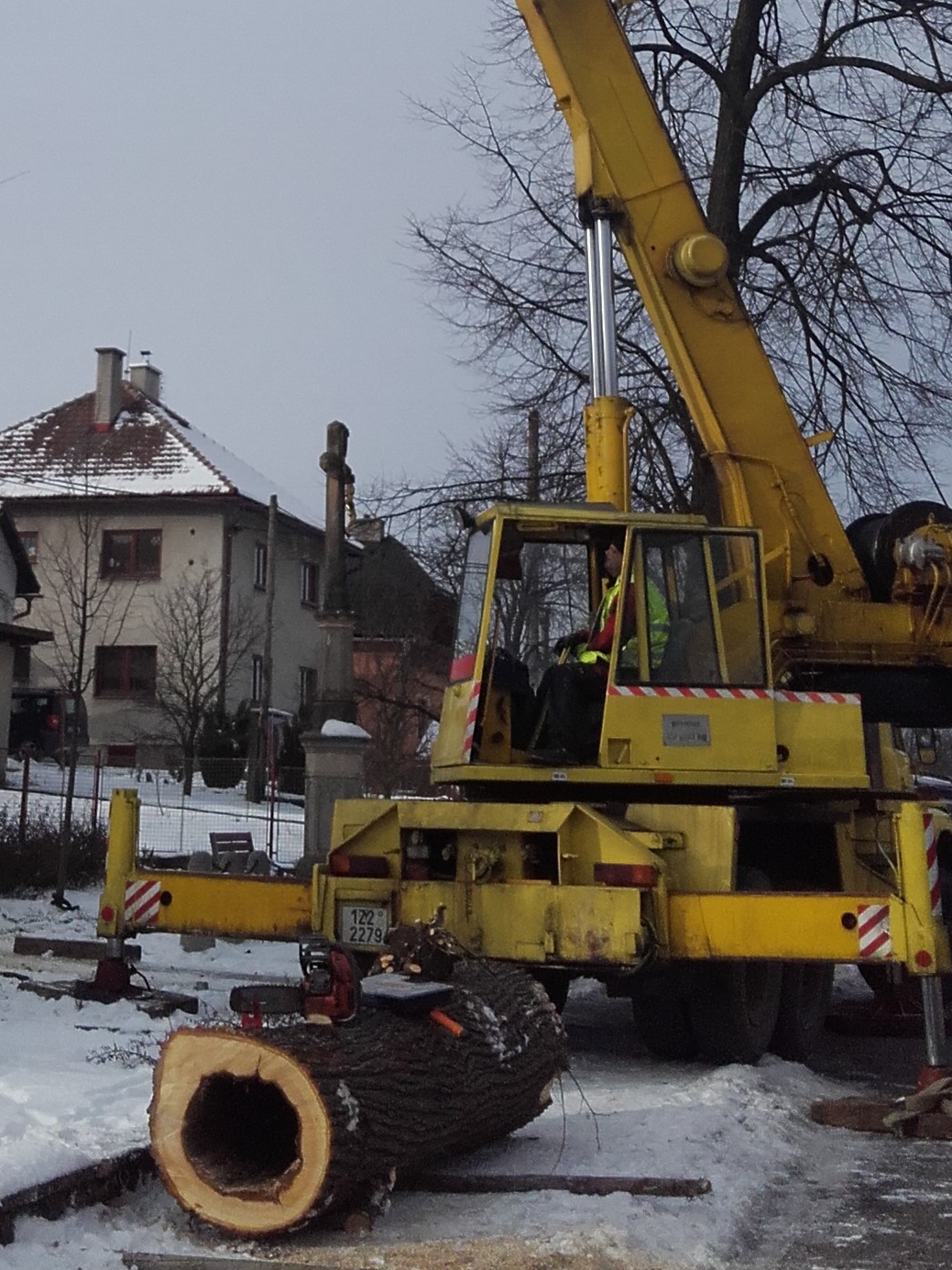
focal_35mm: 58
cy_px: 105
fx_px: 2126
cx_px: 250
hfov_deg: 25.0
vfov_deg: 31.5
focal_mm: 3.31
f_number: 2.2
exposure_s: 1/1771
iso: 50
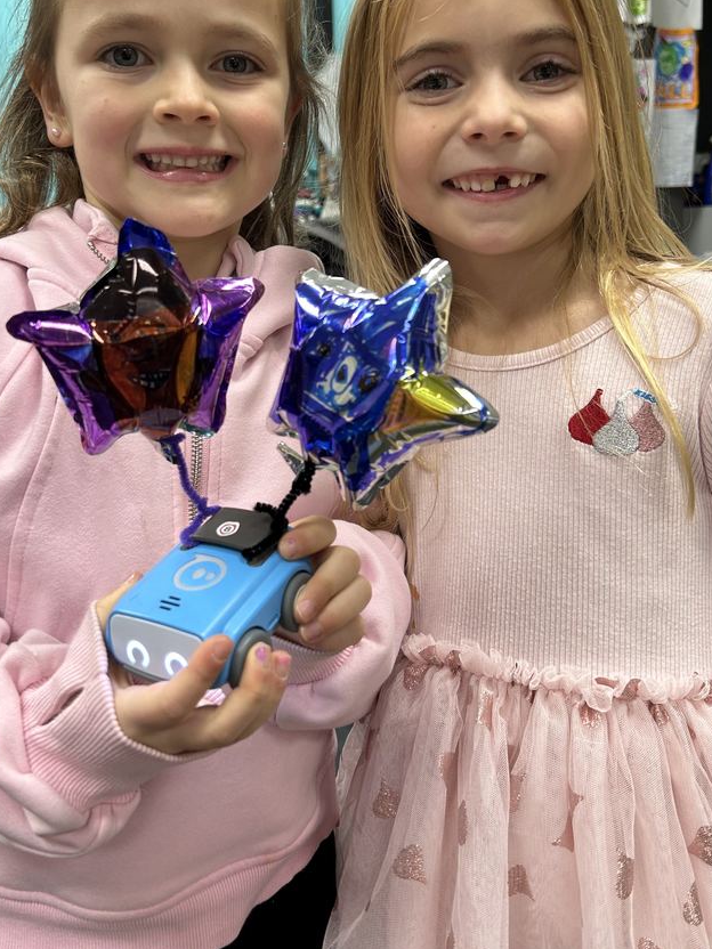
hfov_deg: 44.1
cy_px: 398
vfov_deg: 56.5
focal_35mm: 32
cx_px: 334
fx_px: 878
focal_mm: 5.7
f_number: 1.5
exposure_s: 1/60
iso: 100
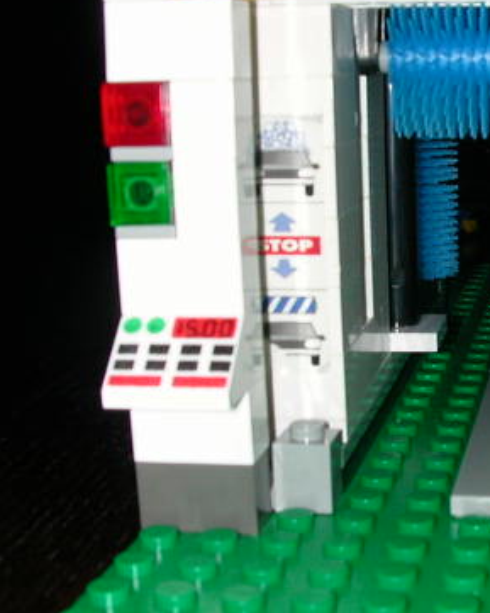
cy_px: 329
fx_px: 1160
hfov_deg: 22.7
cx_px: 514
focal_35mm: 64
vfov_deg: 29.6
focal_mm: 5.6
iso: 100
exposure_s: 1/59.9
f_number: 4.5
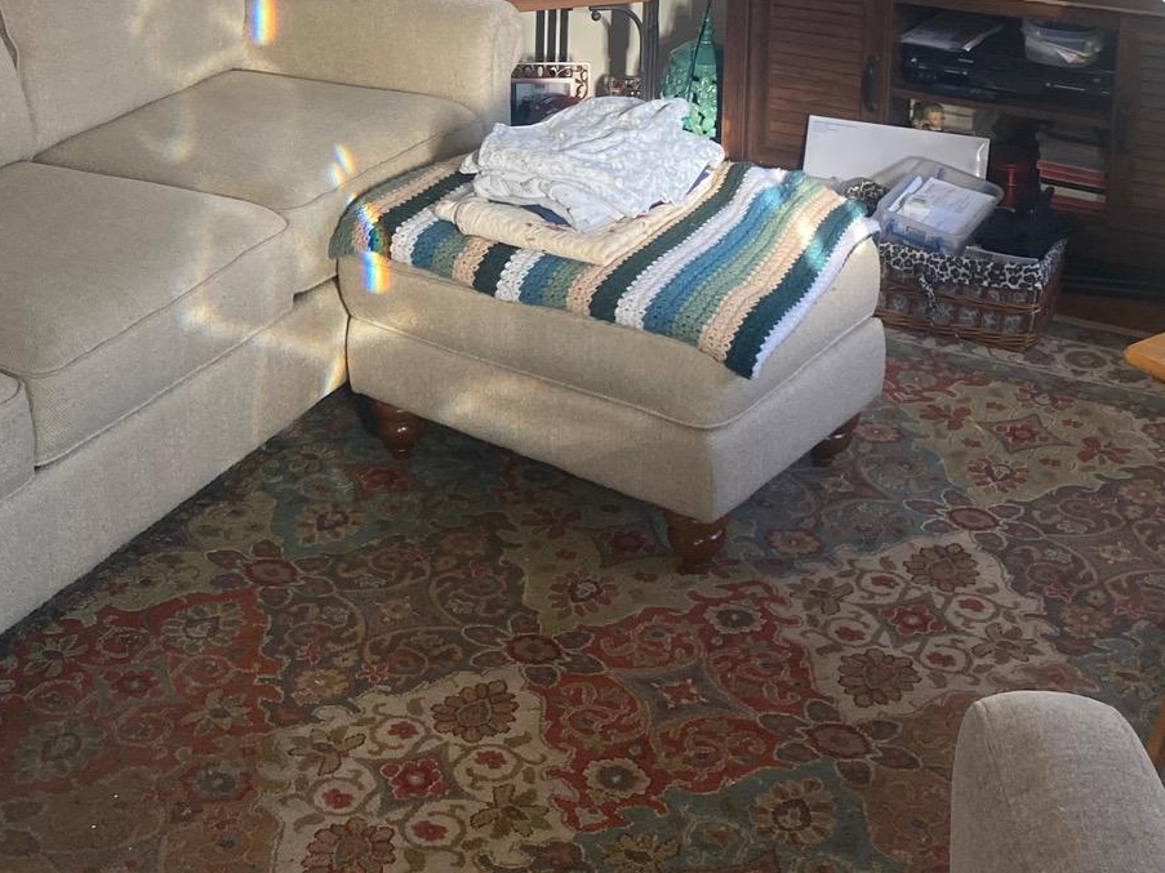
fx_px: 1985
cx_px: 501
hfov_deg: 32.7
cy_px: -14
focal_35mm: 59
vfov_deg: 23.7
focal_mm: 4.25
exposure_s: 1/121
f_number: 1.8
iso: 125
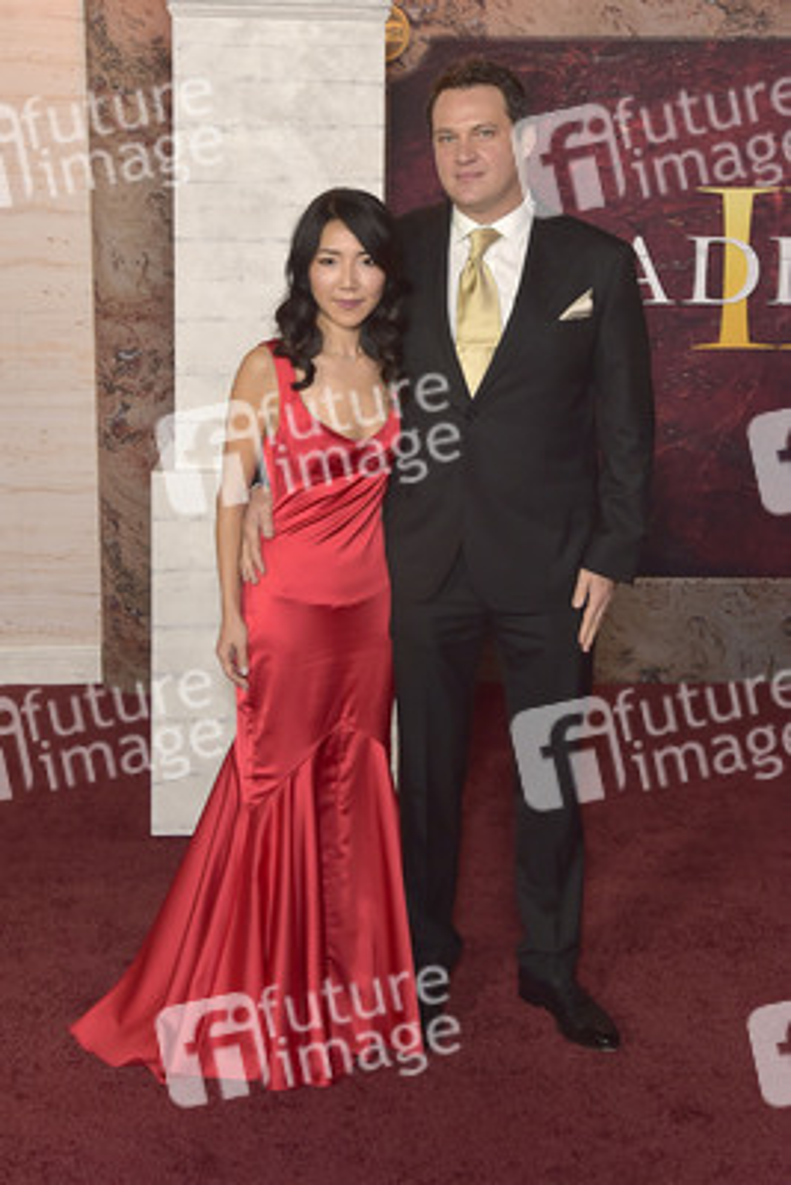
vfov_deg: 44.5
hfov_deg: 30.5
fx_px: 1449
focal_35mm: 44
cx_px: 396
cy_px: 592
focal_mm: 44
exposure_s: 1/250
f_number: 5.6
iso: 1000
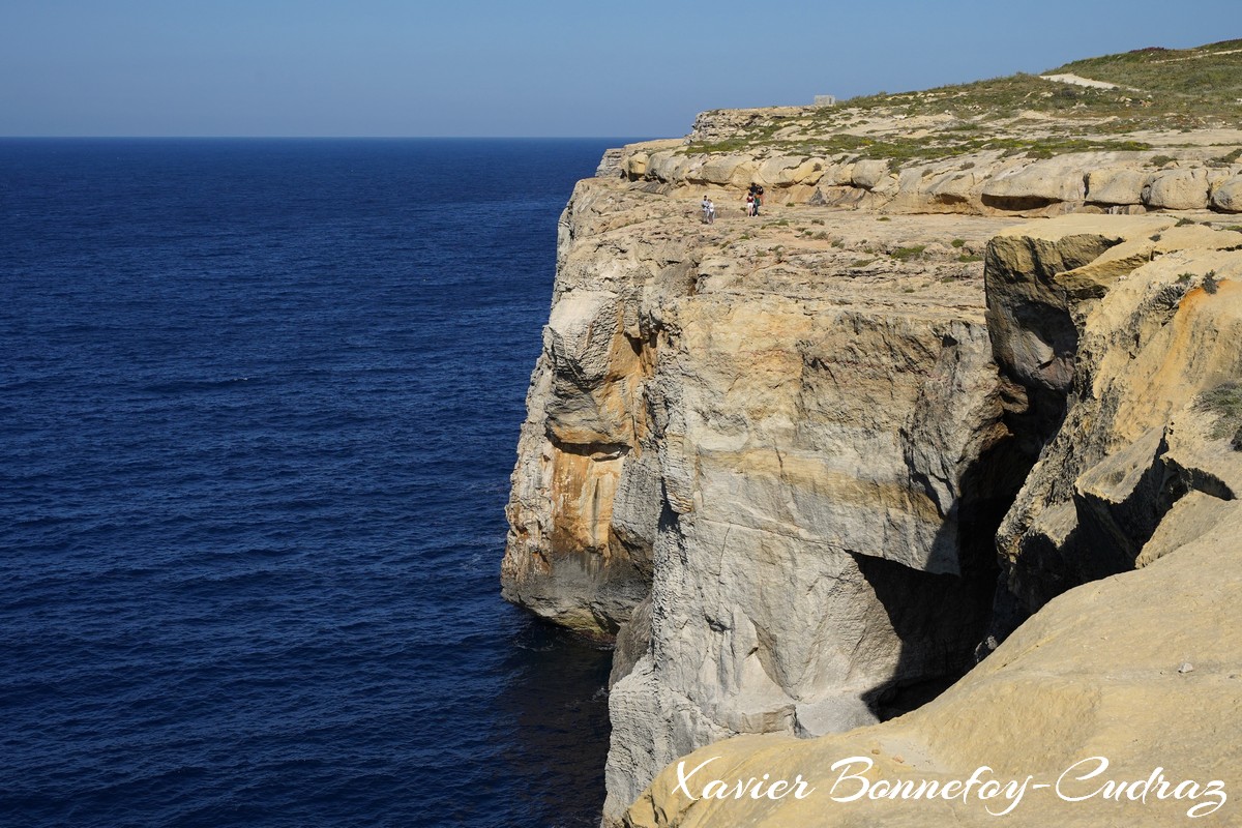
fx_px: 1863
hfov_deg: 36.9
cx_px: 621
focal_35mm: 54
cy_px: 414
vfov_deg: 25.1
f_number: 10
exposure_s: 1/3200
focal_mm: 54
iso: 800
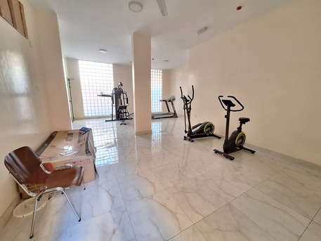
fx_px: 121
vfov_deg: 89.9
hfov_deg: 106.2
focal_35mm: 13
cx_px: 160
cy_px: 120
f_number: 2.2
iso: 160
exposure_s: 1/33
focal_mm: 1.74
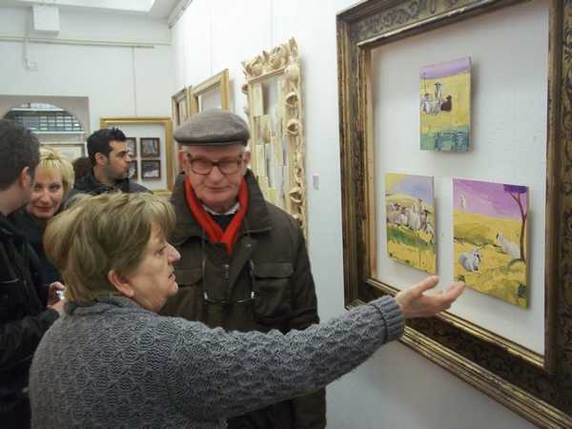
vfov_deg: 39.7
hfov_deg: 51.4
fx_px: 595
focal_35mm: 36
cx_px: 286
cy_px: 214
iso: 400
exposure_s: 1/40
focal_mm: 6.5
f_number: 3.1
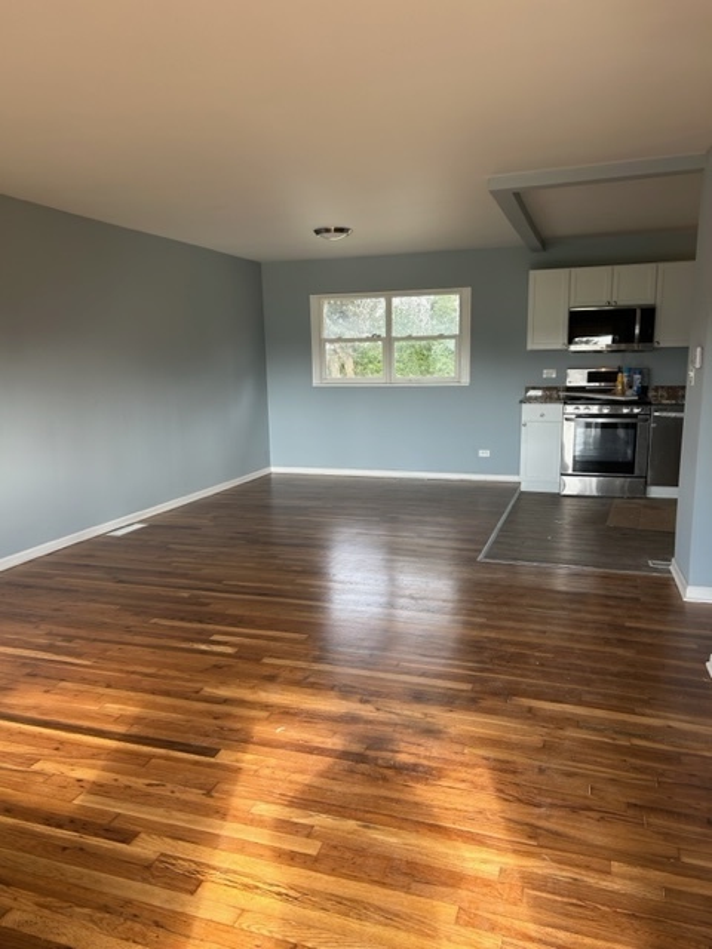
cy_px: 474
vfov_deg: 67.3
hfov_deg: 53.1
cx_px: 356
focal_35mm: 26
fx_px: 713
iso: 40
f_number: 1.5
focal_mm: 5.7
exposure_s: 1/148
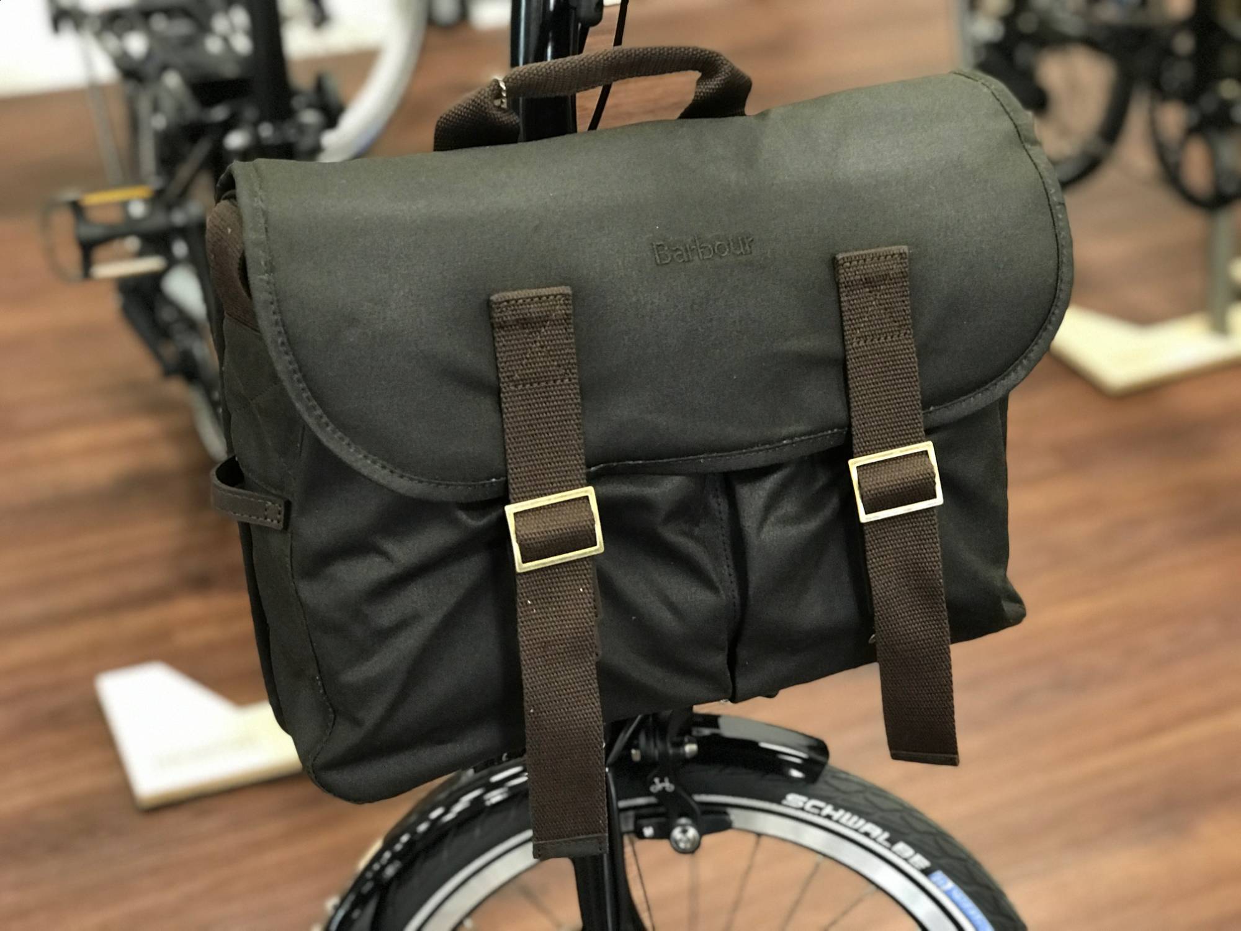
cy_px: 466
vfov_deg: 25.7
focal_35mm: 57
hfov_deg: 33.8
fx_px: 2043
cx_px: 620
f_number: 2.8
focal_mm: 6.6
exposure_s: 1/50
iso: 400
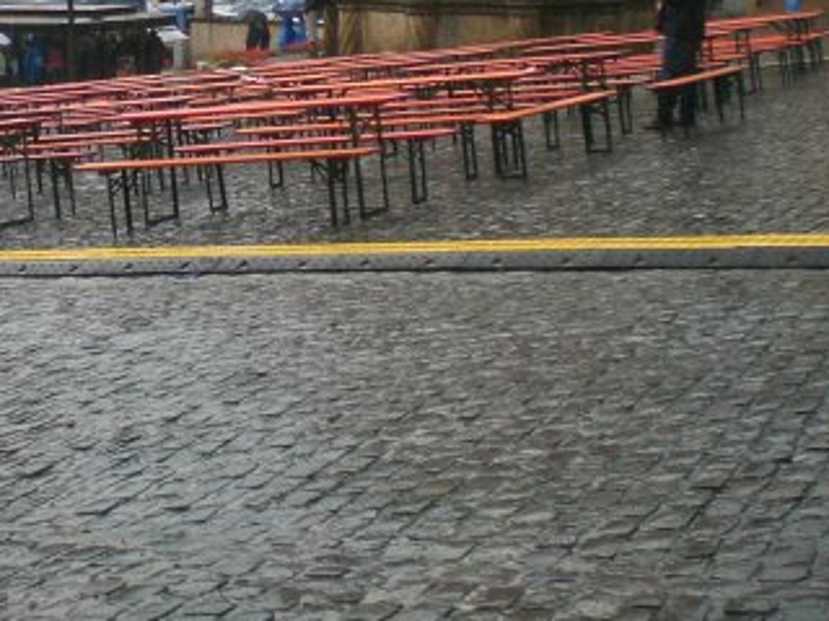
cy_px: 13
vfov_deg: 18.9
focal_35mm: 76
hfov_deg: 25.2
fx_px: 1820
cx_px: 161
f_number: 3.1
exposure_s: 1/160
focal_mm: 6.3
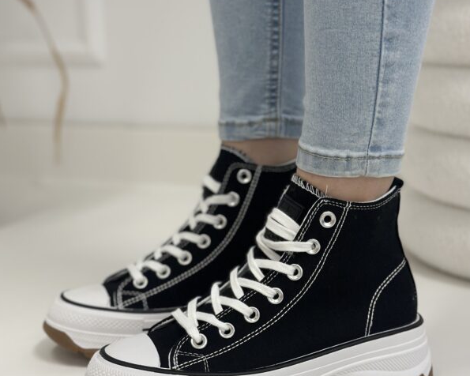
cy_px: 219
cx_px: 234
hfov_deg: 30.0
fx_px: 876
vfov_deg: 24.2
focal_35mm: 63
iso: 125
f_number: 1.78
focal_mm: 6.86
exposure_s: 1/100
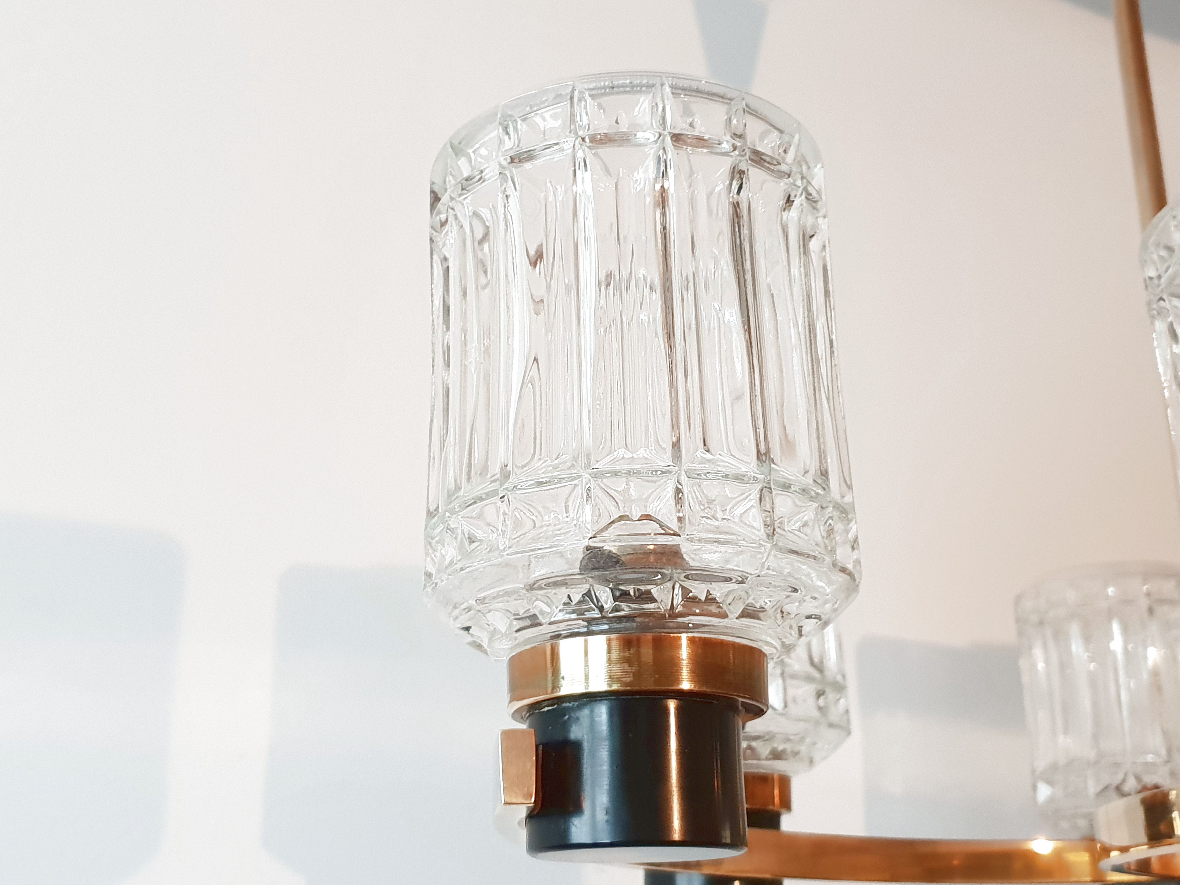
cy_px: 442
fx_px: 886
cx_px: 590
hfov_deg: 67.3
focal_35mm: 26
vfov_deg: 53.1
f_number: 1.5
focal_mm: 4.3
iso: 320
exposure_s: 1/50
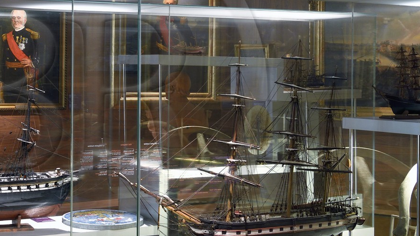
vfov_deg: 18.2
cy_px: 93
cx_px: 72
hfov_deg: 30.9
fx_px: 735
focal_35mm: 66
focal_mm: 35
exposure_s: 1/3.33
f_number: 9
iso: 800
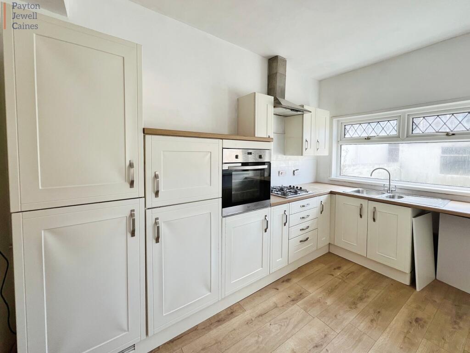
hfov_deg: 106.2
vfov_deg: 89.9
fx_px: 177
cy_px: 176
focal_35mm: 13
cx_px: 235
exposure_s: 1/99
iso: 50
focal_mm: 1.57
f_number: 1.8
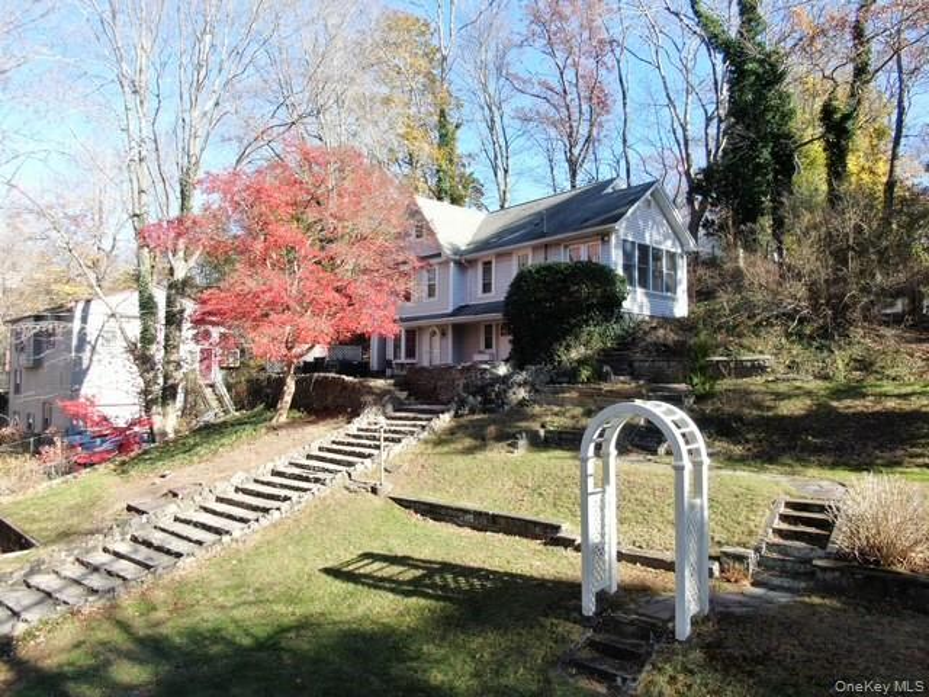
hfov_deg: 71.6
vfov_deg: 56.8
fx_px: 644
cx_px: 464
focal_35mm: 24
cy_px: 348
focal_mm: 4.39
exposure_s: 1/320
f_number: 2.8
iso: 110
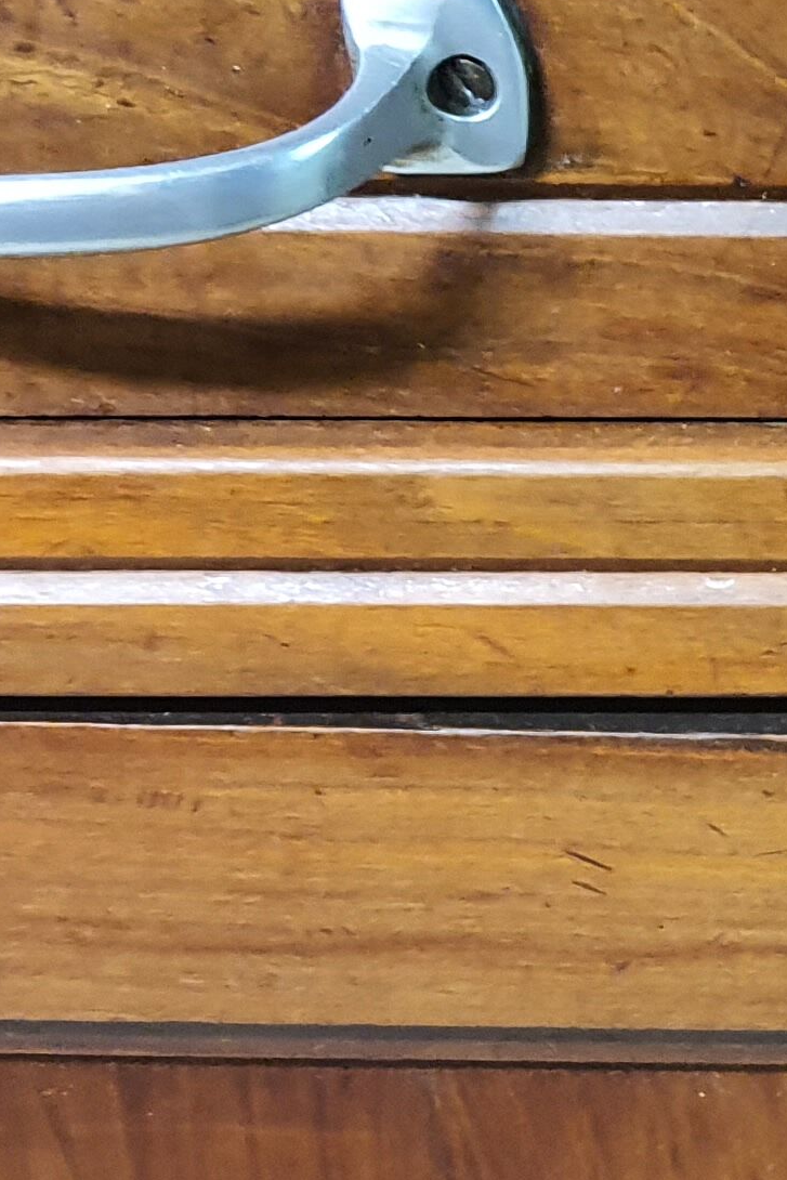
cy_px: 551
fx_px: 3278
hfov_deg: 12.1
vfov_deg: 20.4
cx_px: 1608
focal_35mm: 100
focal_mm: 4.32
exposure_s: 1/25
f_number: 1.7
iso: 400
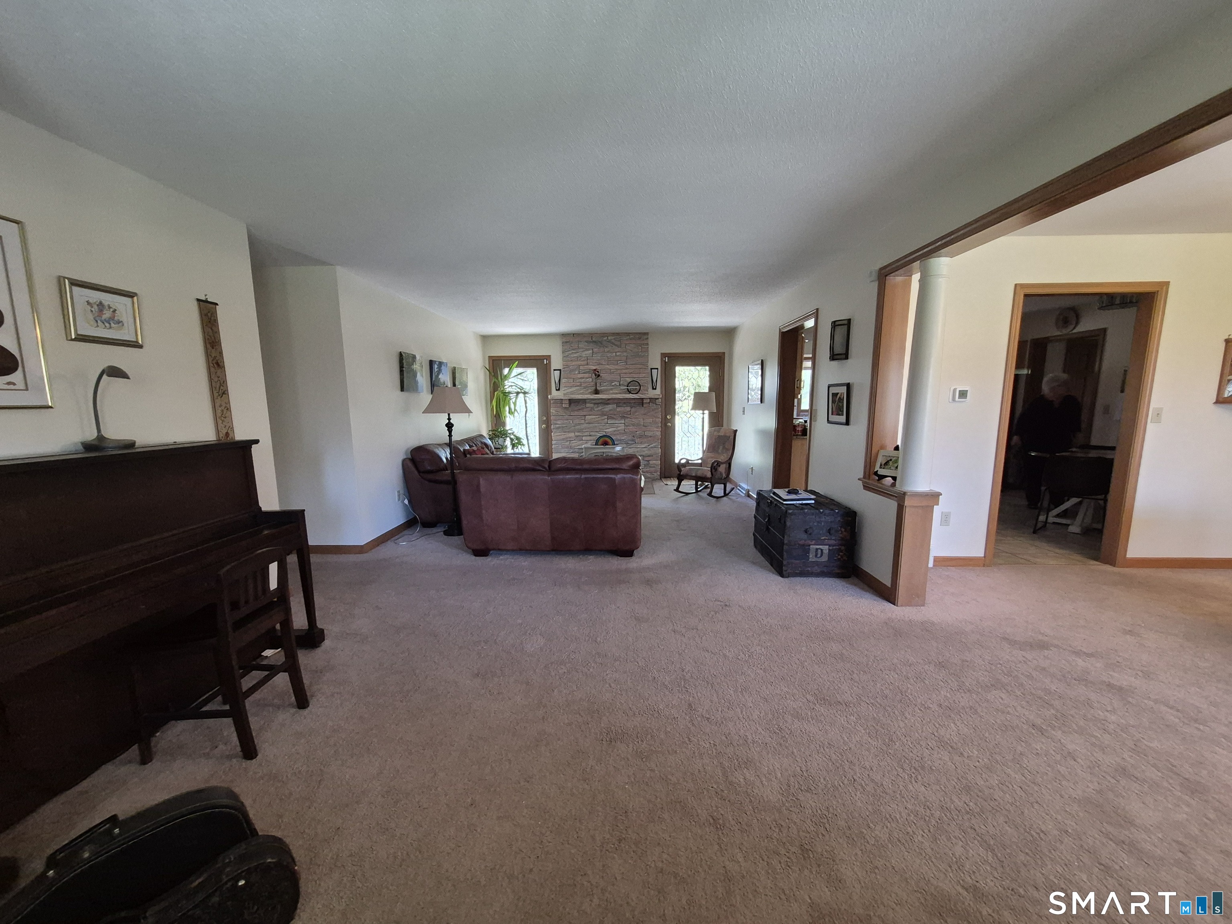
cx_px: 616
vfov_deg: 89.9
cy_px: 462
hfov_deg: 106.2
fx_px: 463
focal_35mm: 13
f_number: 2.2
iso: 500
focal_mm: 1.74
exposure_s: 1/60
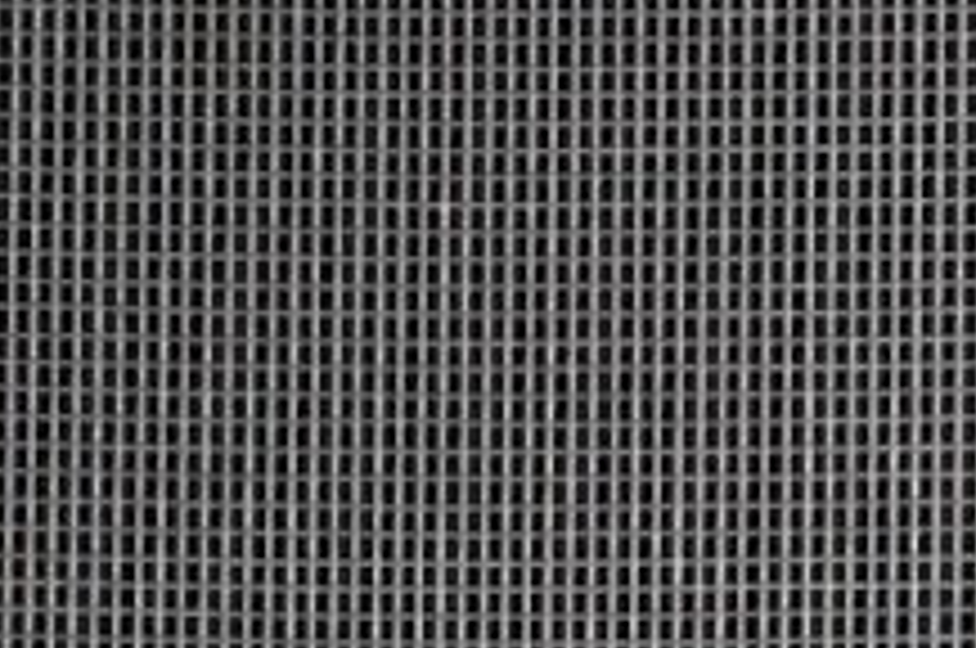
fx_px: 7661
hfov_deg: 7.0
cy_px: 763
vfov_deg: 4.8
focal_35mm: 283
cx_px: 2046
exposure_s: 1/100
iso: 200
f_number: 18
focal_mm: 60
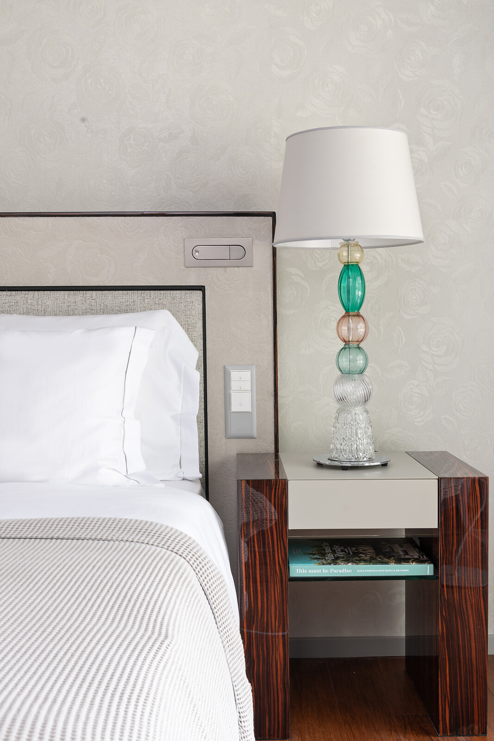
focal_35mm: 38
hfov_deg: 35.1
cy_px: 370
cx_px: 247
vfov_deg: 50.7
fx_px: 782
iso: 64
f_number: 11
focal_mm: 38
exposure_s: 10
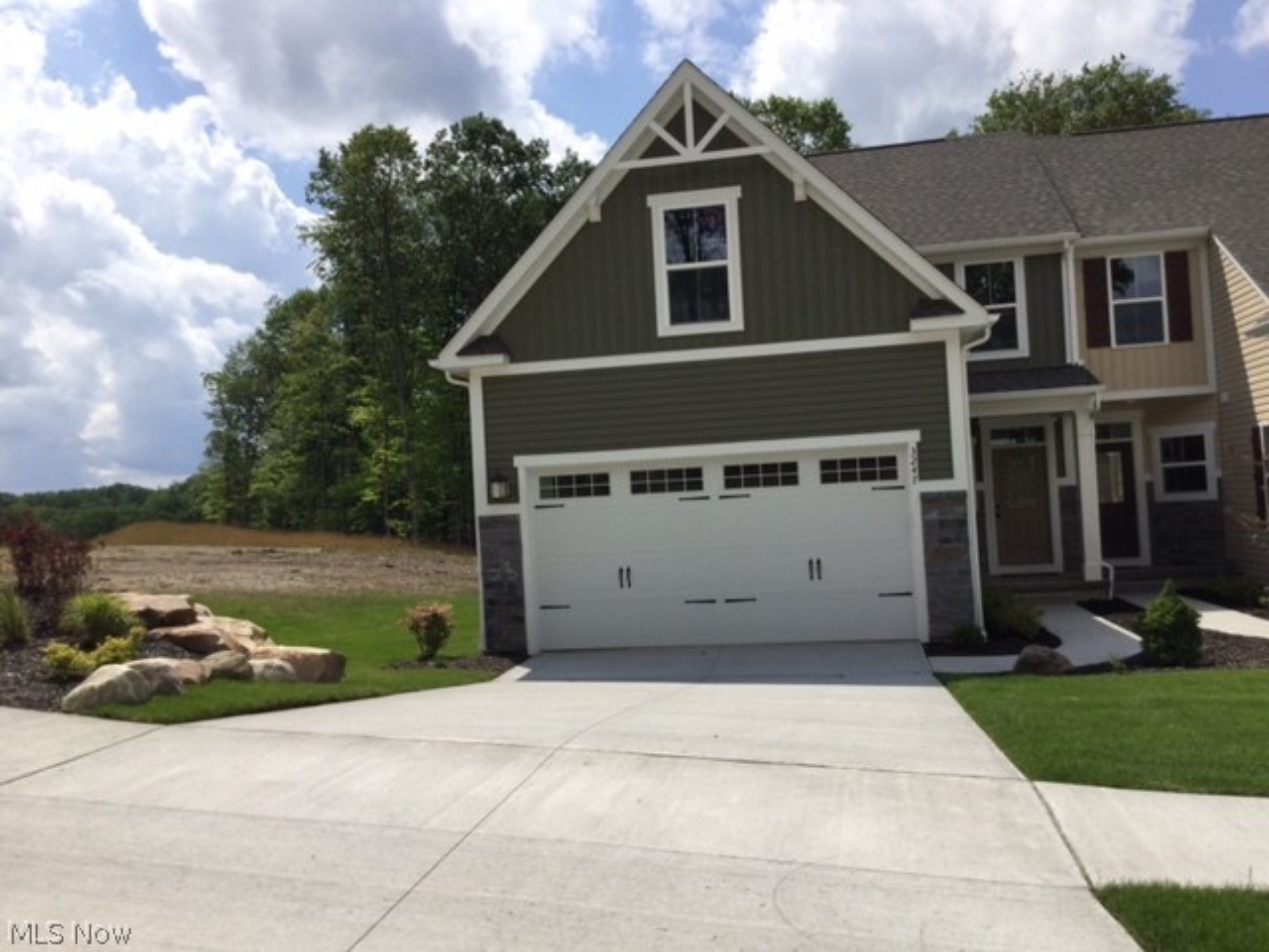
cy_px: 476
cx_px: 634
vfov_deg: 45.4
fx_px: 1136
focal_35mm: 31
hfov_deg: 58.4
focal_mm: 3.3
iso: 25
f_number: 2.4
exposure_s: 1/1733
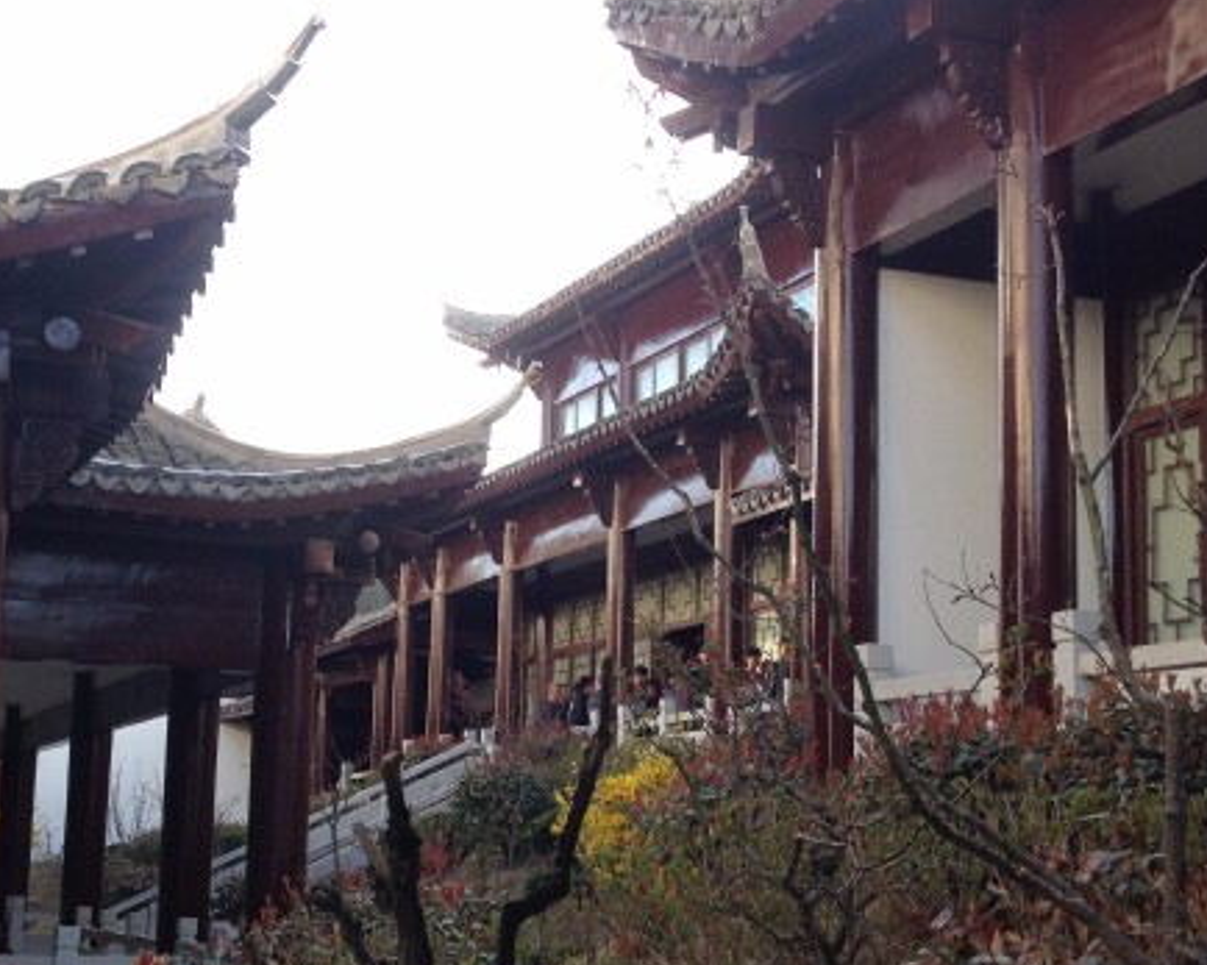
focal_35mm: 63
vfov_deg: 24.2
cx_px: 553
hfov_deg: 30.0
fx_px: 2250
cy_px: 567
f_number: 2.4
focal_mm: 4.28
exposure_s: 1/160
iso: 50
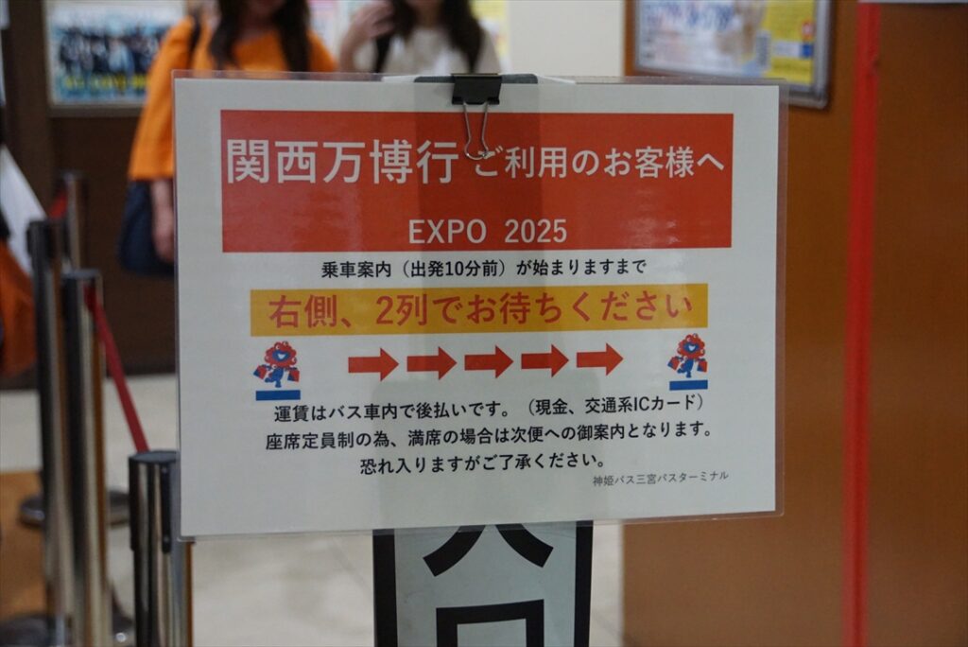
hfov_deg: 24.6
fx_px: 2219
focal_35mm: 82
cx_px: 484
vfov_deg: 16.6
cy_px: 324
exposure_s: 1/100
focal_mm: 55
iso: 3200
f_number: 5
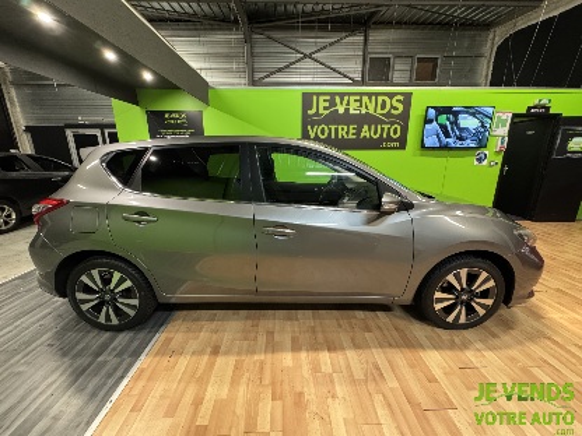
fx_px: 235
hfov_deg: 102.1
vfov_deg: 85.7
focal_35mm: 14
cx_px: 291
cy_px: 218
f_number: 2.2
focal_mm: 2.22
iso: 640
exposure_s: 1/50
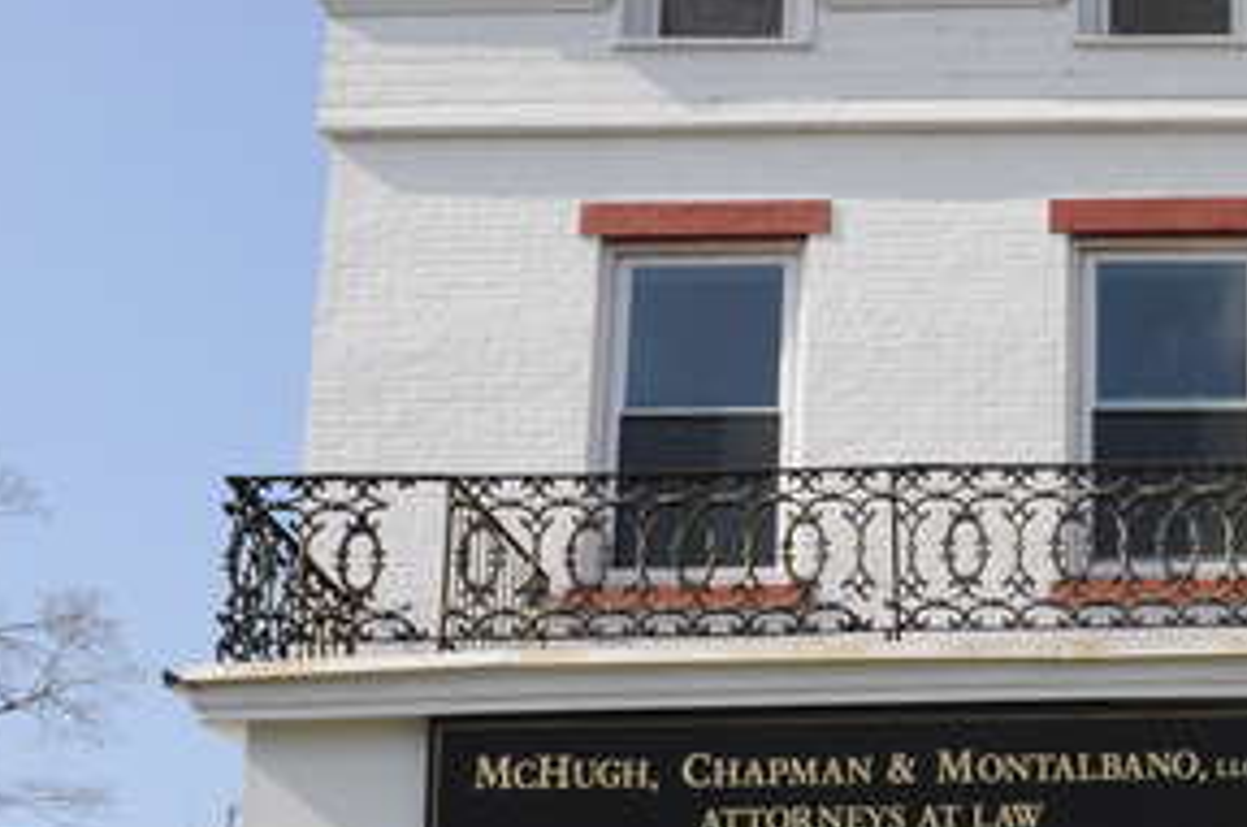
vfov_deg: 18.0
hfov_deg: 24.9
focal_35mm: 75
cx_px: 1420
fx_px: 2594
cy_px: 656
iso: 200
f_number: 10
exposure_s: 1/400
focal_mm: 18
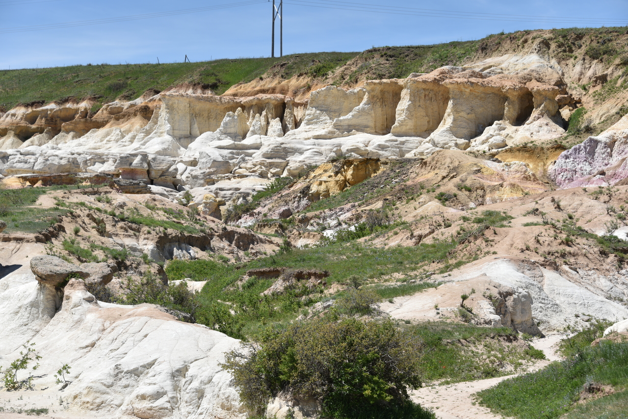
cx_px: 314
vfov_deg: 13.7
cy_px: 210
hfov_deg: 20.4
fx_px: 1745
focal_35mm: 100
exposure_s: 1/320
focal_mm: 100
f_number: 9
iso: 100
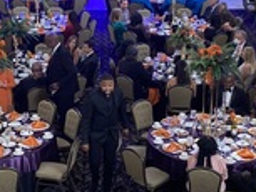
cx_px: 120
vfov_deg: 14.5
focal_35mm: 102
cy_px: 93
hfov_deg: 19.2
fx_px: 755
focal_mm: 4.25
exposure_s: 1/60
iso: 100
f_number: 1.8
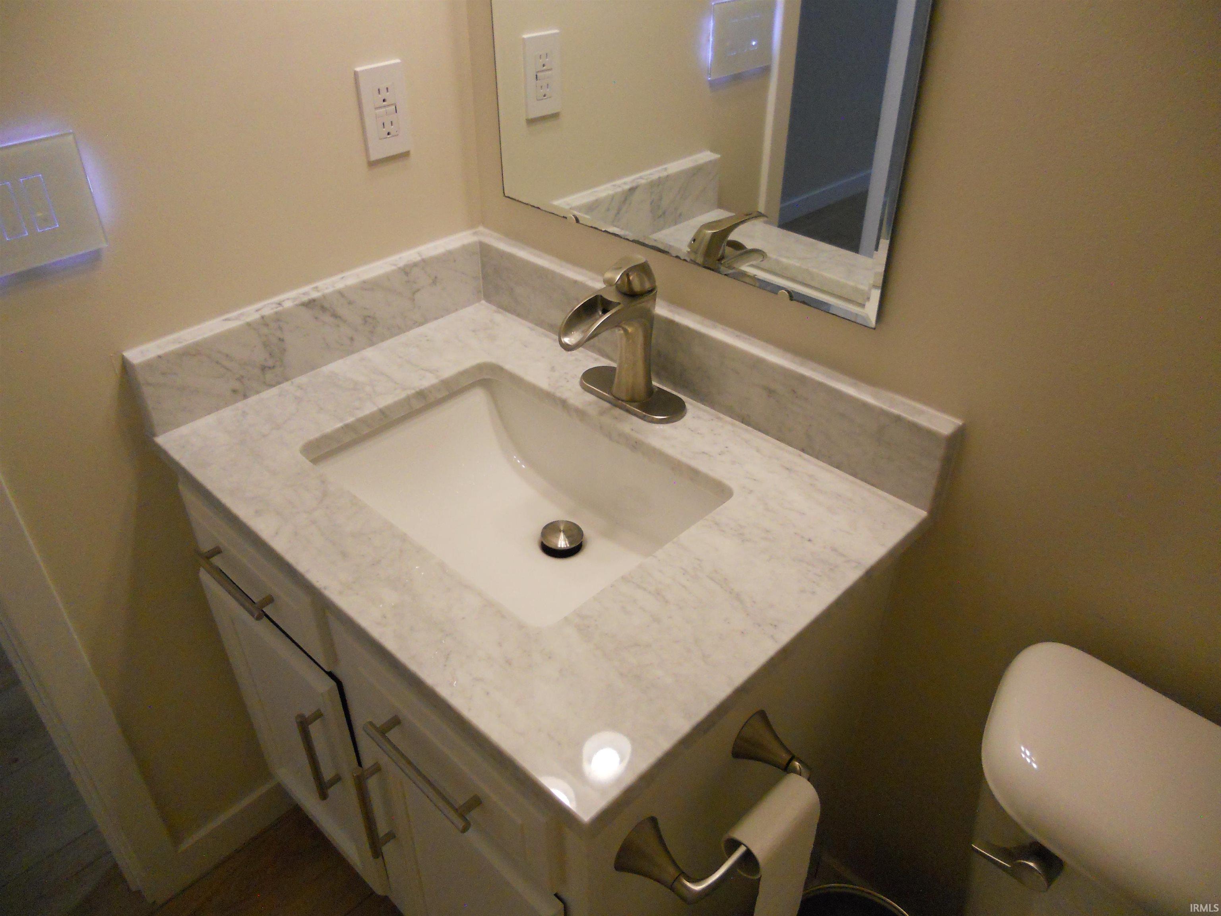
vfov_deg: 51.4
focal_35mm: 27
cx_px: 610
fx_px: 952
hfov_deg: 65.3
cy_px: 458
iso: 400
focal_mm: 4.9
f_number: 3.2
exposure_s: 1/125
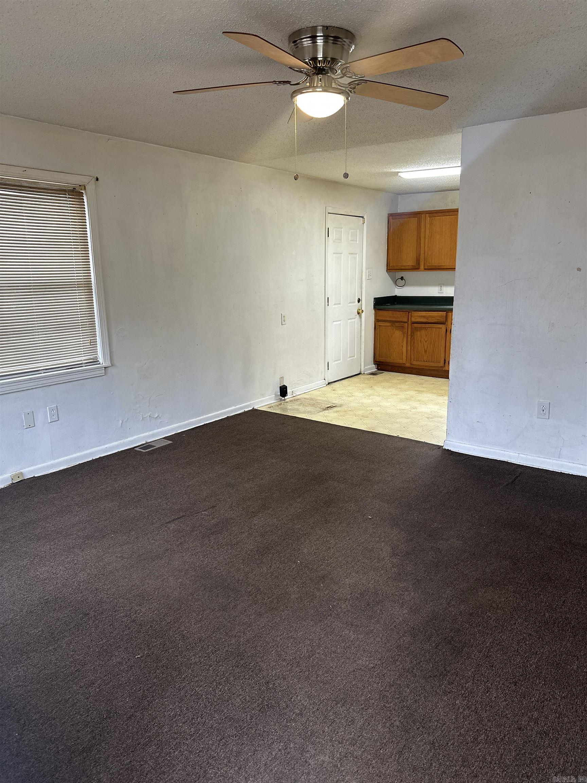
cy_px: 392
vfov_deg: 71.6
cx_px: 294
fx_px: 543
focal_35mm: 24
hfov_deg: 56.8
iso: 200
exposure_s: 1/120
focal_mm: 6.86
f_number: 1.78
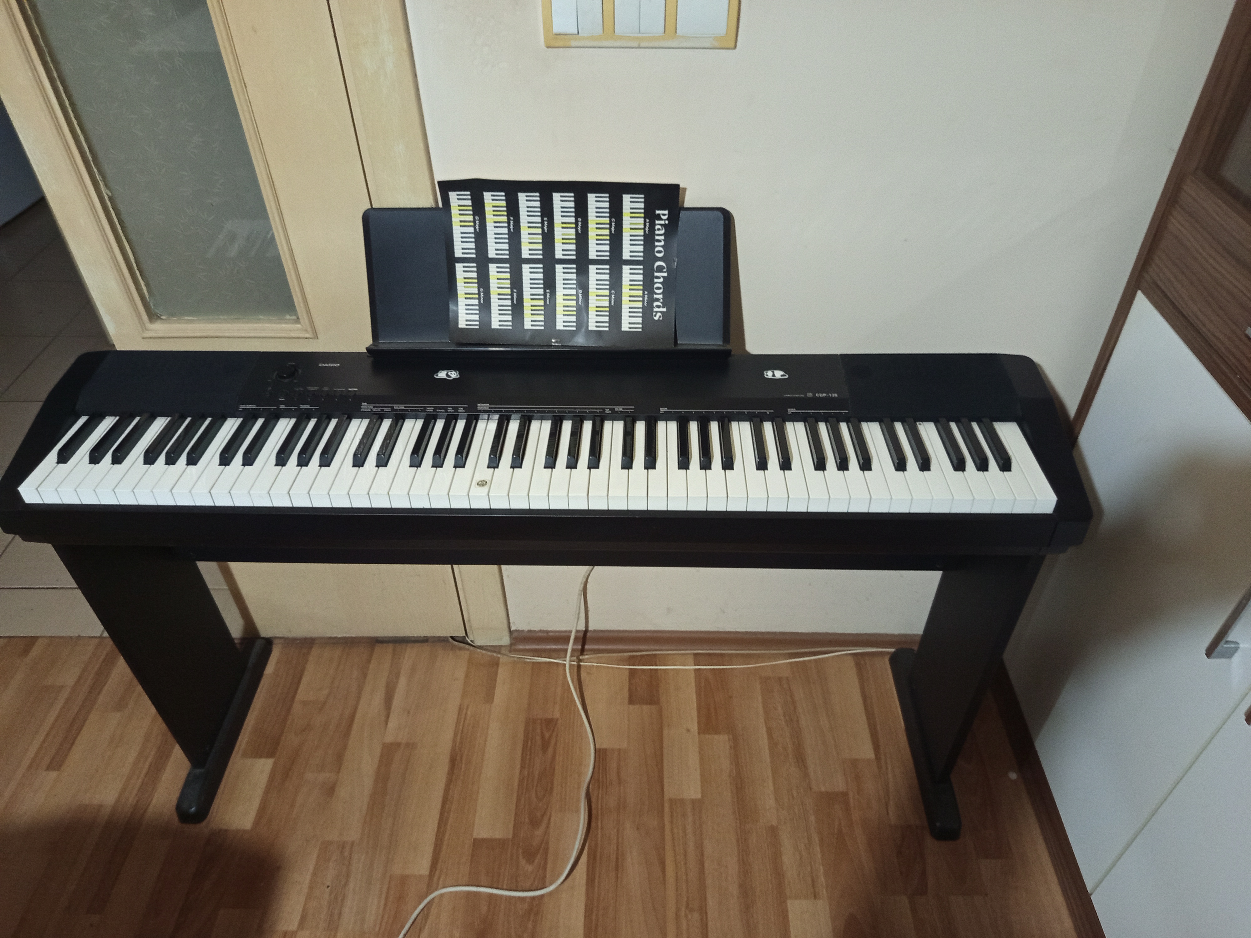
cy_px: 469
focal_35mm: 24
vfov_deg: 56.8
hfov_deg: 71.6
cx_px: 626
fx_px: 867
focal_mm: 5.24
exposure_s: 1/20
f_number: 1.7
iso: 2106
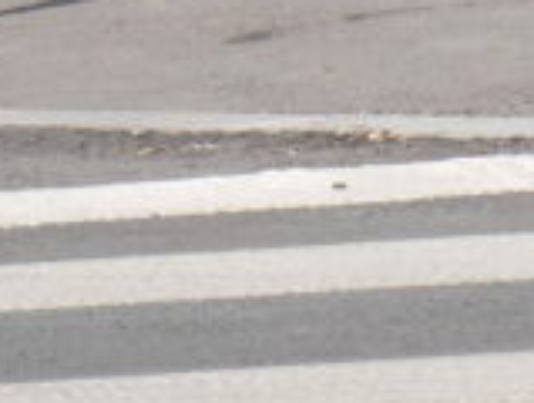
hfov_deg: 3.9
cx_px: 1024
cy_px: -771
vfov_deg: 2.9
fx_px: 7746
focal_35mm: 501
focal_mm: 39
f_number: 7.1
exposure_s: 1/320
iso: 200
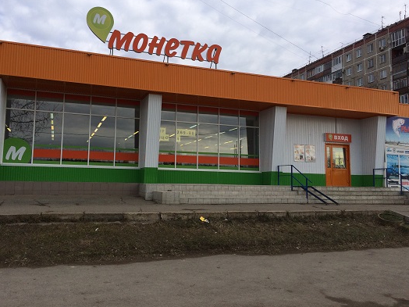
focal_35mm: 31
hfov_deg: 58.3
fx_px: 366
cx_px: 192
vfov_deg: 45.4
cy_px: 146
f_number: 2.2
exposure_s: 1/2053
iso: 32
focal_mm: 4.15
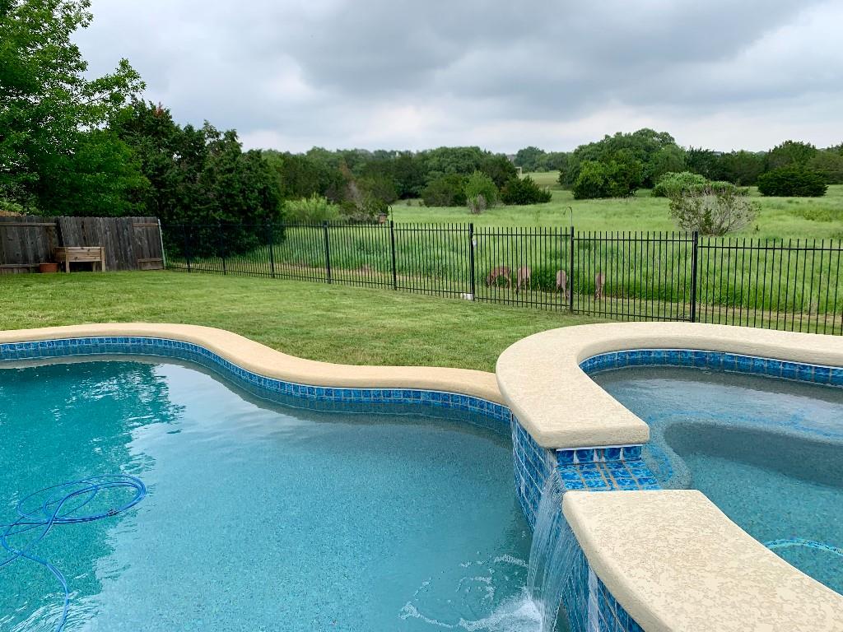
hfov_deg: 67.3
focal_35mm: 26
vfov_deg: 53.1
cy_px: 316
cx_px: 422
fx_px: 633
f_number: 1.8
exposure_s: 1/981
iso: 25
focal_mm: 4.25
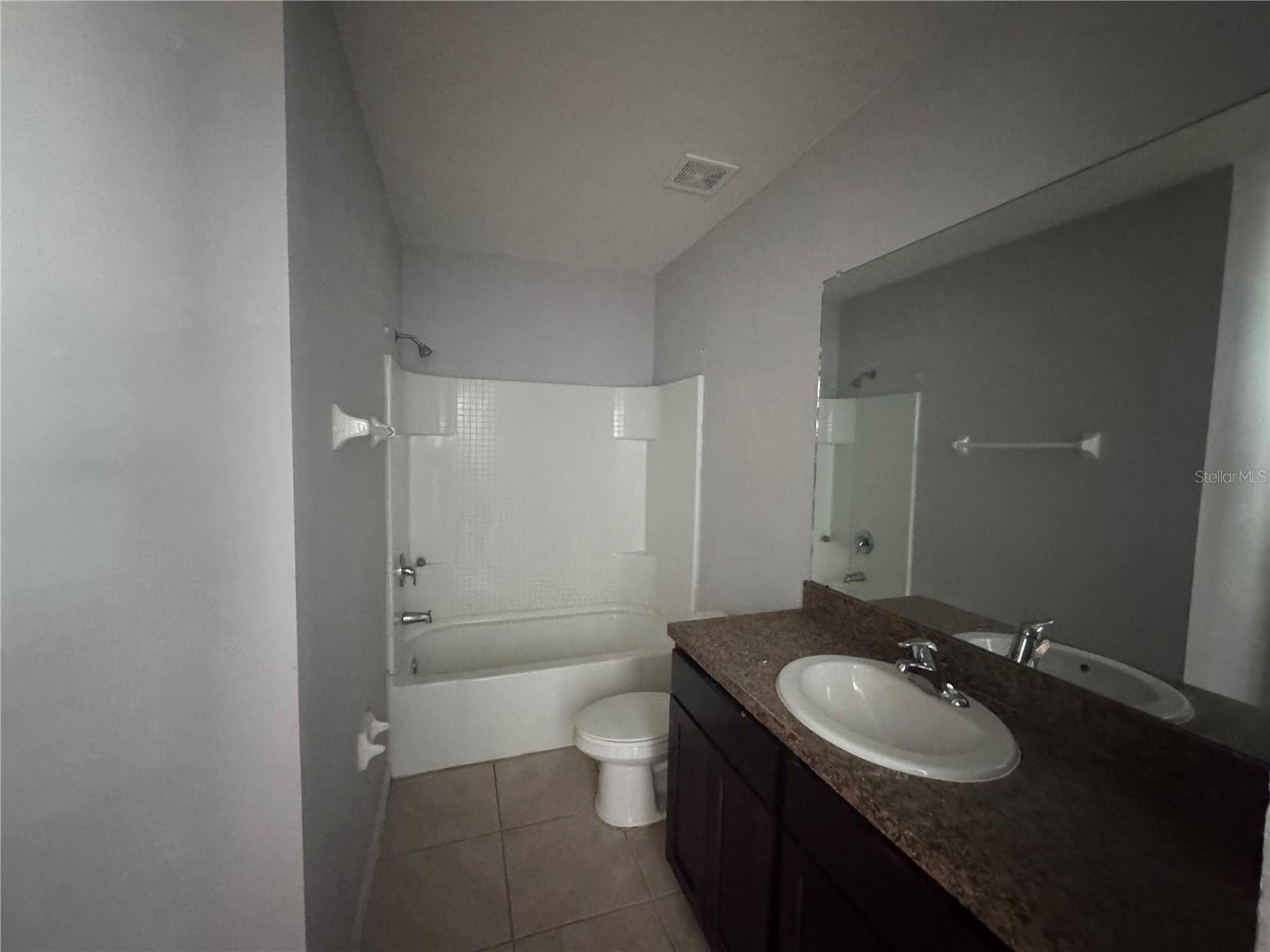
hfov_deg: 102.1
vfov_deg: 85.7
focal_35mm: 14
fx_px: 514
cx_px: 635
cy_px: 476
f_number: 2.2
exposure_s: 1/30
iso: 1250
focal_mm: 2.22
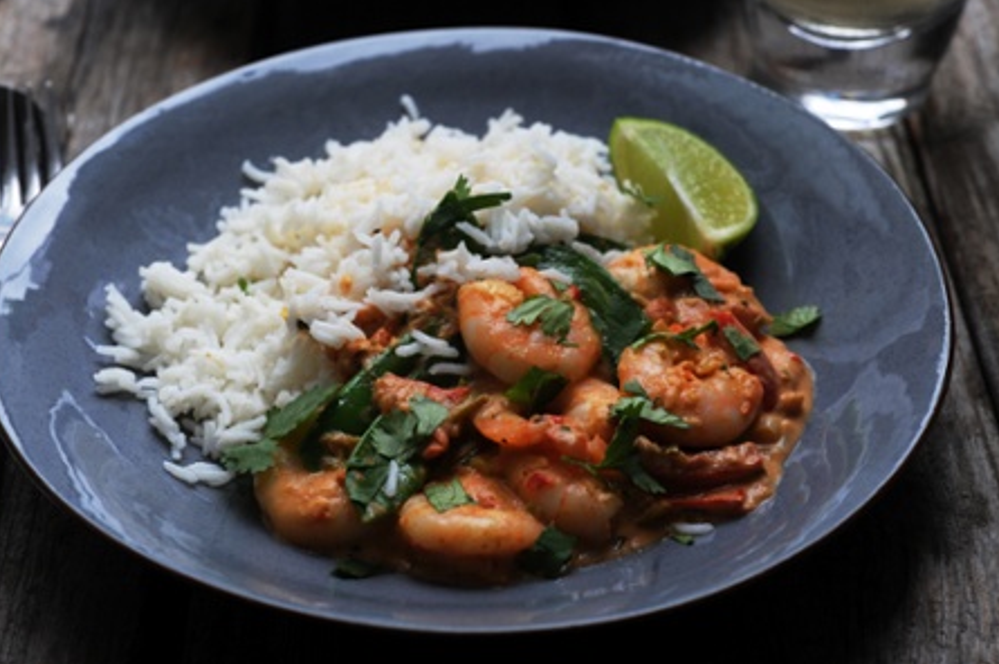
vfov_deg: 21.9
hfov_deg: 32.4
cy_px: 323
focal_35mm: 62
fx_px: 1719
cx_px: 494
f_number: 7.1
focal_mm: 60
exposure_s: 1/160
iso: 500
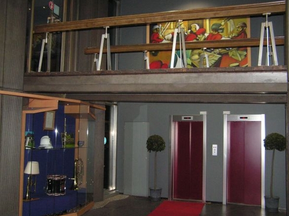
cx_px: 148
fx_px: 326
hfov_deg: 47.9
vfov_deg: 36.8
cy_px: 107
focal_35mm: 39
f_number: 2.8
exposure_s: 1/40
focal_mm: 6.3
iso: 200
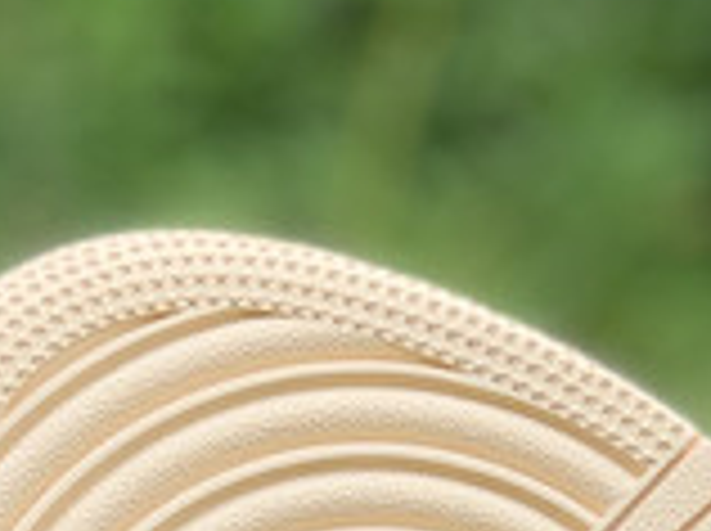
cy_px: 1312
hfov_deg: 7.5
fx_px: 5394
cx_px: 261
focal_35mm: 263
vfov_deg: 5.4
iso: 16
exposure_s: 1/366
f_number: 2.4
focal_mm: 6
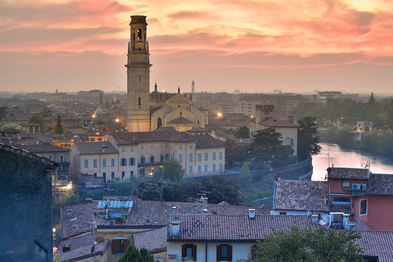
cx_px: 196
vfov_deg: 23.4
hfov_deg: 34.5
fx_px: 633
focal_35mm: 58
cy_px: 131
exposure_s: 10
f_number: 16
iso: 100
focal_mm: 58
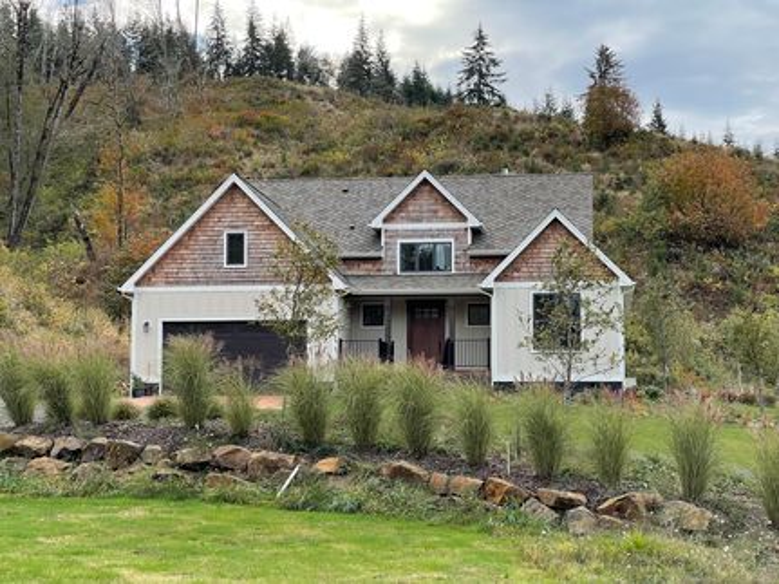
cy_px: 292
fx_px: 1440
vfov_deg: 22.9
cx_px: 390
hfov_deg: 30.3
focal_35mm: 64
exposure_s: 1/451
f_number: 2.2
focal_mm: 7.5
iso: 20
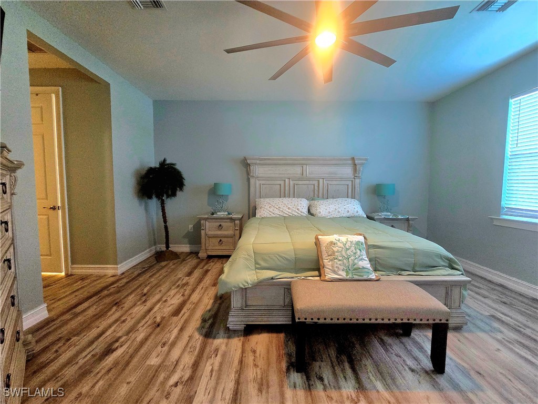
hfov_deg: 106.2
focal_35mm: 13
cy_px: 202
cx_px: 269
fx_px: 202
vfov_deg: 89.9
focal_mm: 2.2
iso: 500
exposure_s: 1/60.2
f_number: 2.2
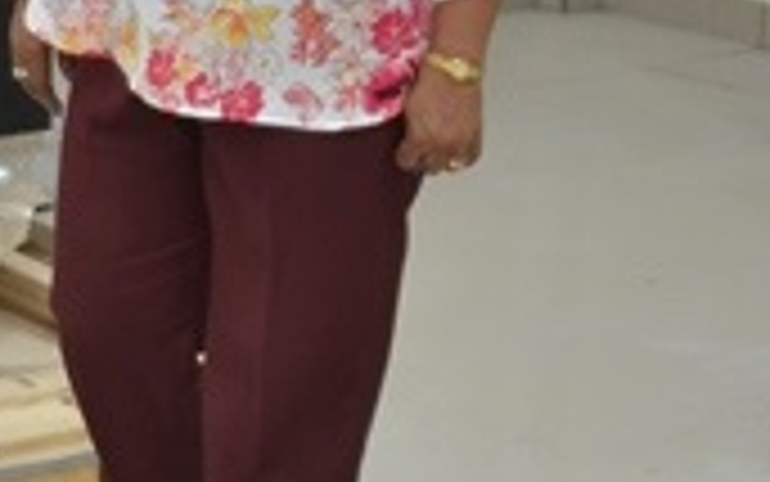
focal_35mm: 160
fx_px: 3359
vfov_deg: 8.2
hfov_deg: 12.3
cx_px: -455
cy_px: 25
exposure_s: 1/125
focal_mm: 28
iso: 800
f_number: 3.5
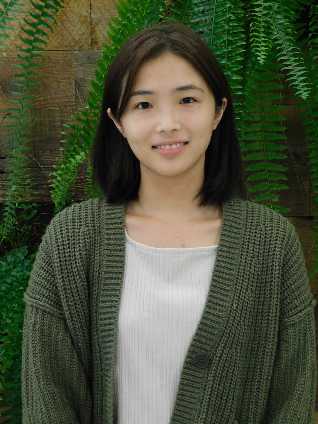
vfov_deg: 27.4
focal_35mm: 71
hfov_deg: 20.7
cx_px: 159
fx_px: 870
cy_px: 212
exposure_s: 1/20
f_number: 4.3
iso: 400
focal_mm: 12.6
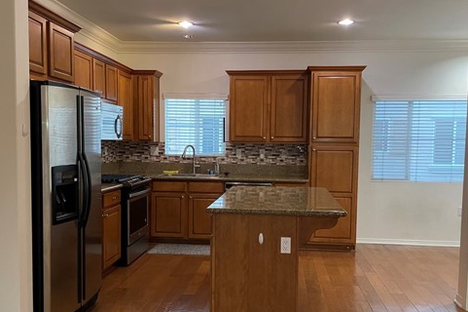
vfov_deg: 36.7
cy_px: 182
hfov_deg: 53.2
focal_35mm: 36
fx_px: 468
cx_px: 235
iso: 320
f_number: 1.6
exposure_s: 1/60
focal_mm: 4.2
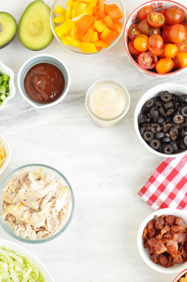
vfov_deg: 21.0
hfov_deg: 14.1
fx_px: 758
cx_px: 82
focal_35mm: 97
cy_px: 178
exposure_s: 1/60
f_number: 5
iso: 320
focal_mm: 50
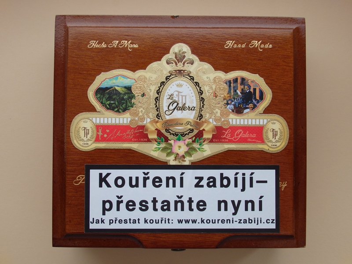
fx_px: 498
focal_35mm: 49
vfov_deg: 29.7
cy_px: 132
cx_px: 176
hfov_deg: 38.9
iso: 125
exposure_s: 1/10
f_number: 4
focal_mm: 8.9
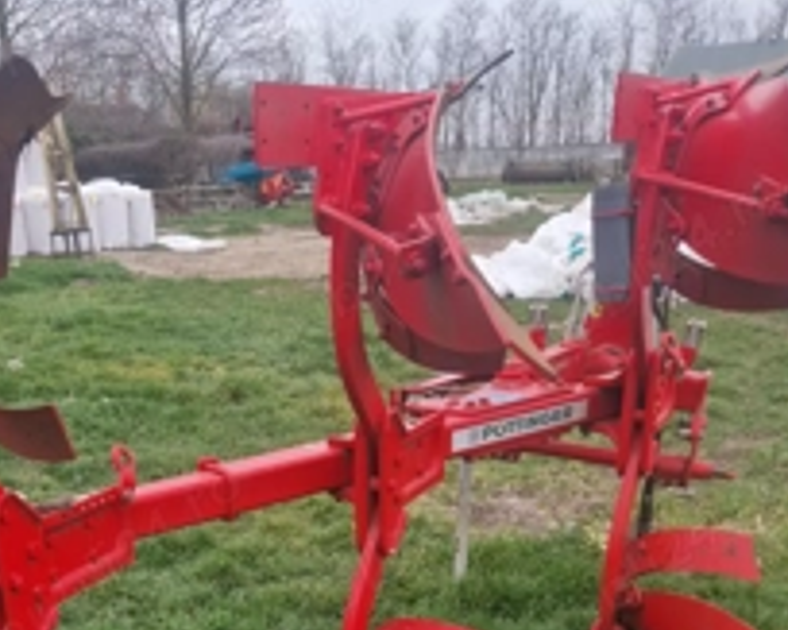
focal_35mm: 44
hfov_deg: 41.4
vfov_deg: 31.6
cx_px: 251
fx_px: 1026
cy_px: 626
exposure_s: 1/50
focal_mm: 5.4
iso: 50
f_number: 1.8
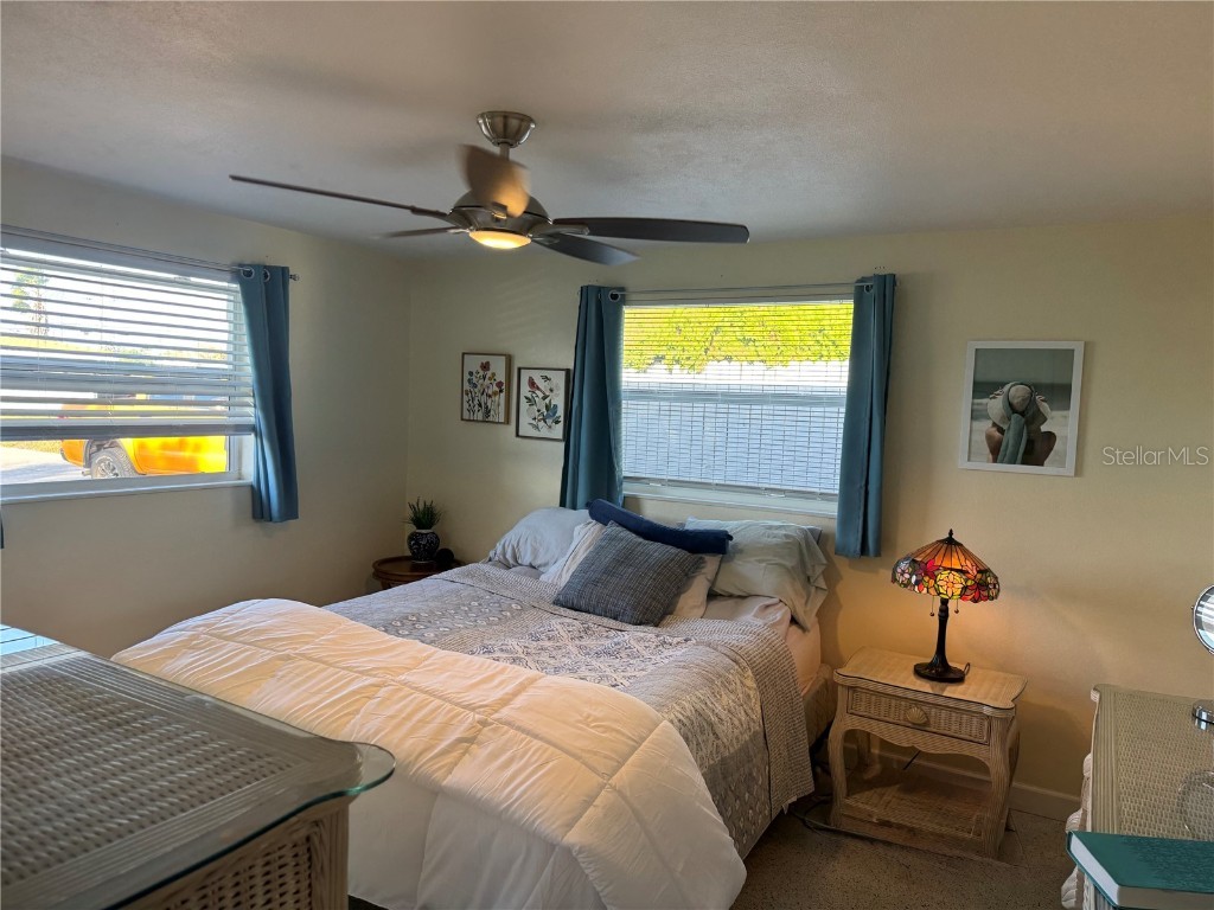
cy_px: 455
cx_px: 607
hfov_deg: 71.6
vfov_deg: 56.8
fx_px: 842
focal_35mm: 24
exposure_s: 1/120
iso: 125
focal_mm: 6.76
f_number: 1.78
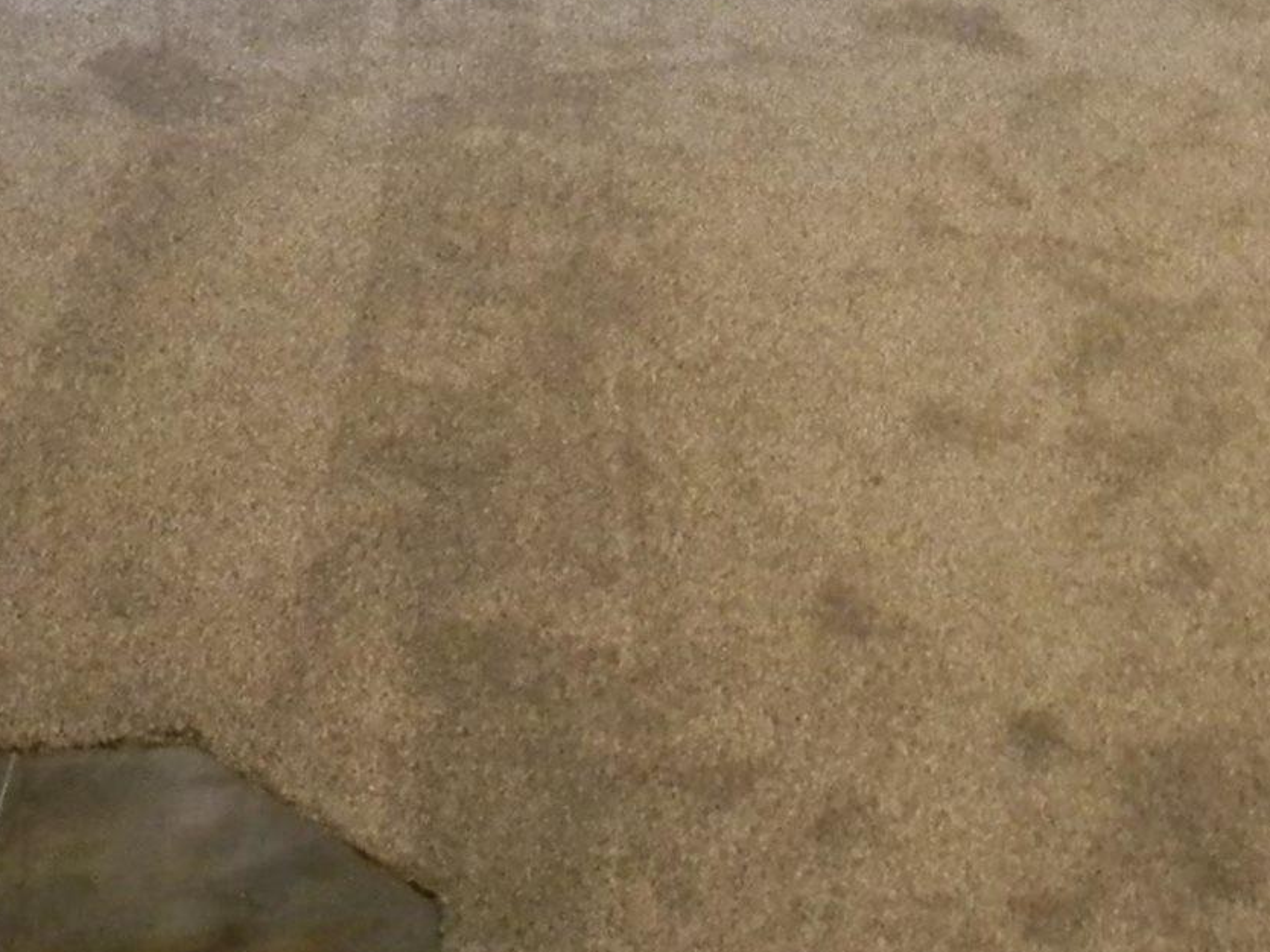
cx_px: 1256
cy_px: -558
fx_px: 3778
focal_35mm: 103
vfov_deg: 13.4
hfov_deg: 18.6
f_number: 3.5
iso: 400
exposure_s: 1/33.2
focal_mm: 5
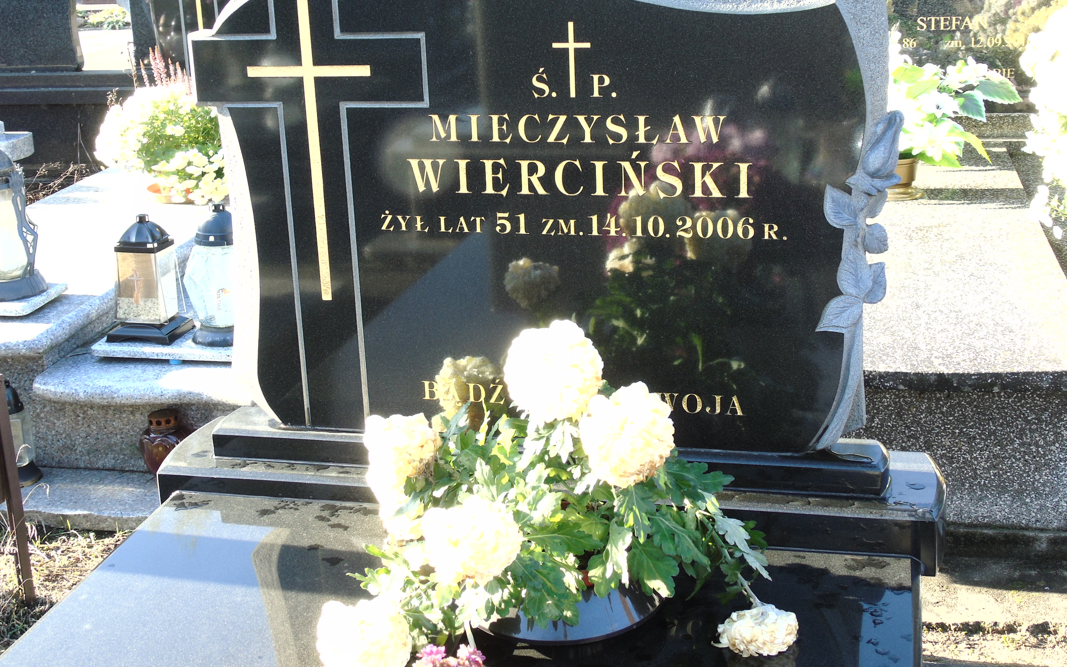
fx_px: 1425
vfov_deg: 26.3
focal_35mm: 49
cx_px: 534
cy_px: 279
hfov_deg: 41.1
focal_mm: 8.2
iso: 80
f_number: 4.1
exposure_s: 1/50
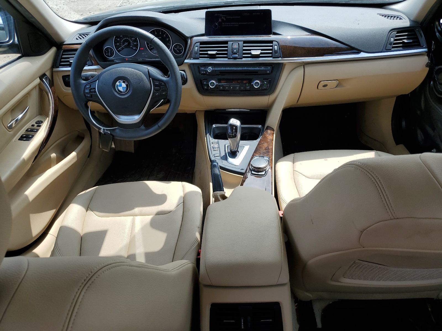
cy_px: 166
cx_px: 221
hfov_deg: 67.3
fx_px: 332
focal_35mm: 26
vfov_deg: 53.1
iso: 50
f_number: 1.5
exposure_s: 1/1111
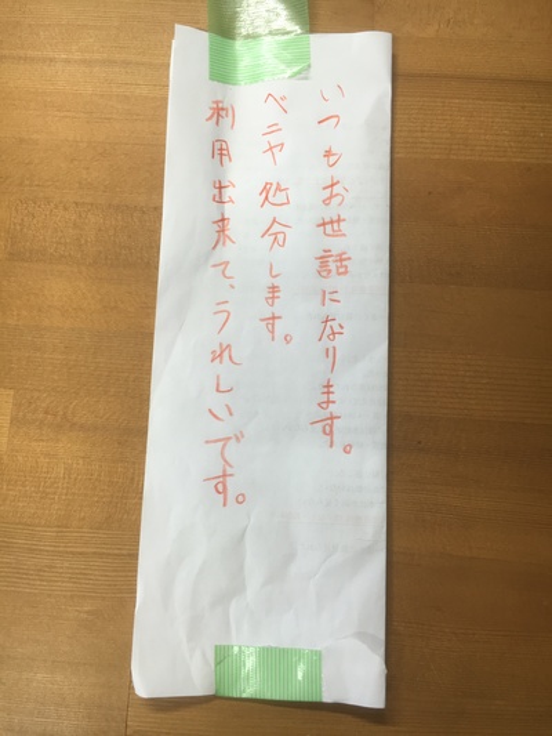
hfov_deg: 48.2
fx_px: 616
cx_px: 276
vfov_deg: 61.6
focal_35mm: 29
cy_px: 368
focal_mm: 4.15
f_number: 2.2
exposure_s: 1/30
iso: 40
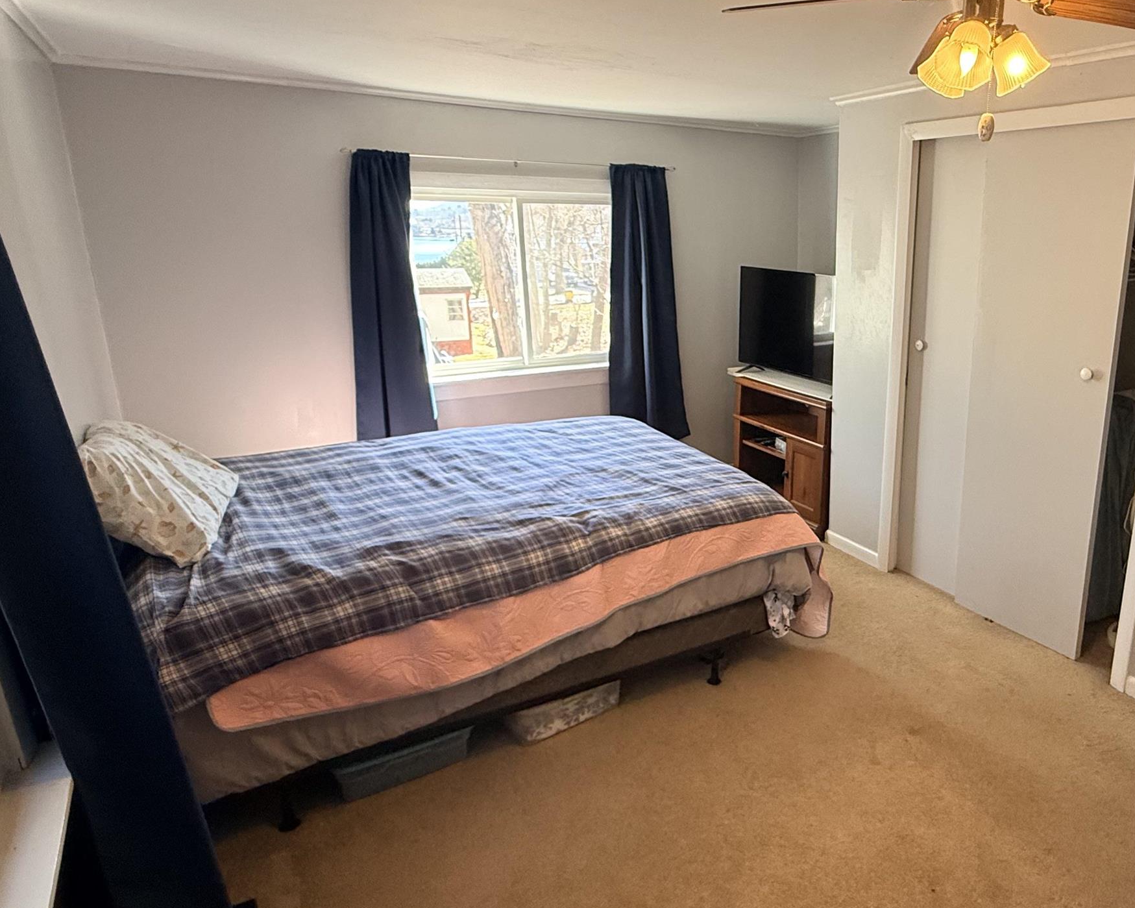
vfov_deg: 58.8
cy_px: 460
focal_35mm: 24
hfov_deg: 68.1
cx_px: 768
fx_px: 806
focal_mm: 2.22
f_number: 2.2
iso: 200
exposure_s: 1/120
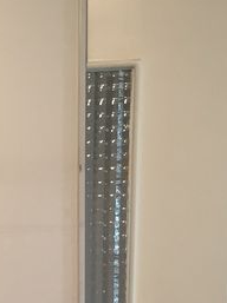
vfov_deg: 16.5
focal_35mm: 113
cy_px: 393
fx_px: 990
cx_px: -102
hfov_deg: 12.5
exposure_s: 1/33
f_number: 2.2
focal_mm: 4.15
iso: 80
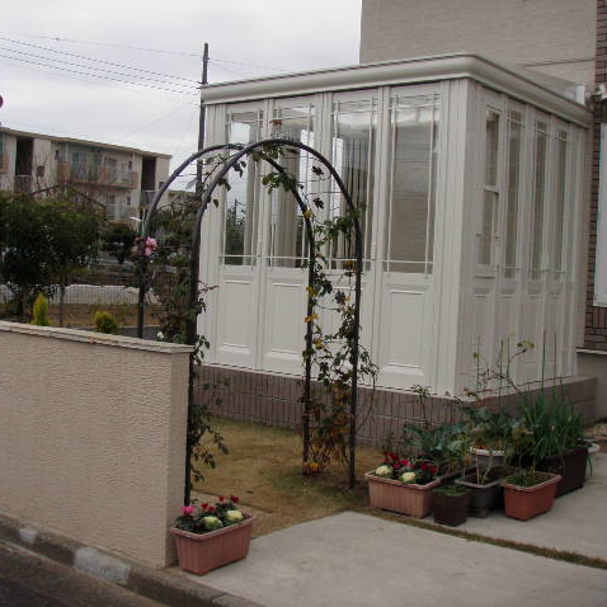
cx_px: 312
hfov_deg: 37.5
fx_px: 893
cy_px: 304
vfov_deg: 37.6
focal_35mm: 45
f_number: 3.5
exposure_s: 1/320
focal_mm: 6.7
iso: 80
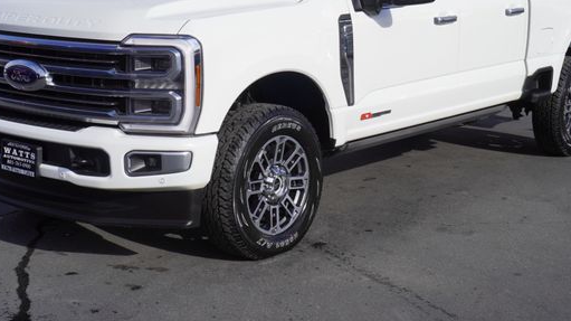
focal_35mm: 67
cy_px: 95
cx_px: 294
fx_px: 1014
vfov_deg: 17.9
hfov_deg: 31.4
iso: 100
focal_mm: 34
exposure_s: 1/250
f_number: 11
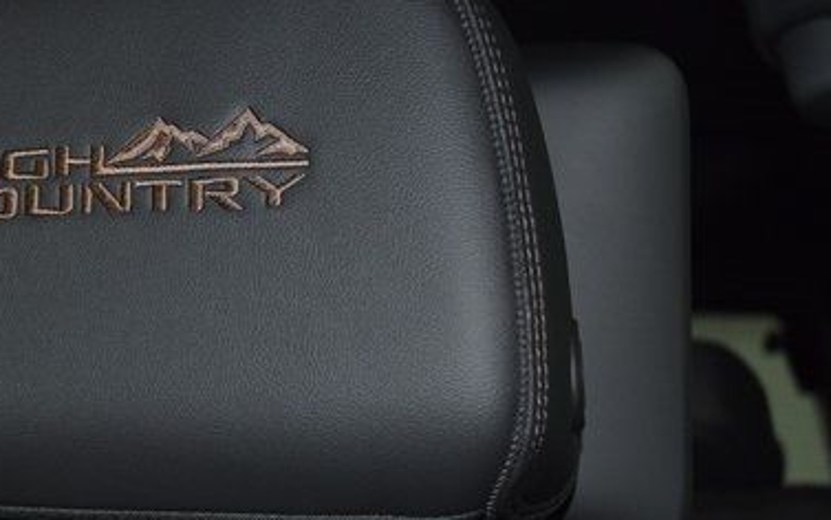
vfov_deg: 14.4
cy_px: 272
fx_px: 2059
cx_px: 143
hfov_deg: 22.5
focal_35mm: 91
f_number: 4.2
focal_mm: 35
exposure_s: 1/80
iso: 2200
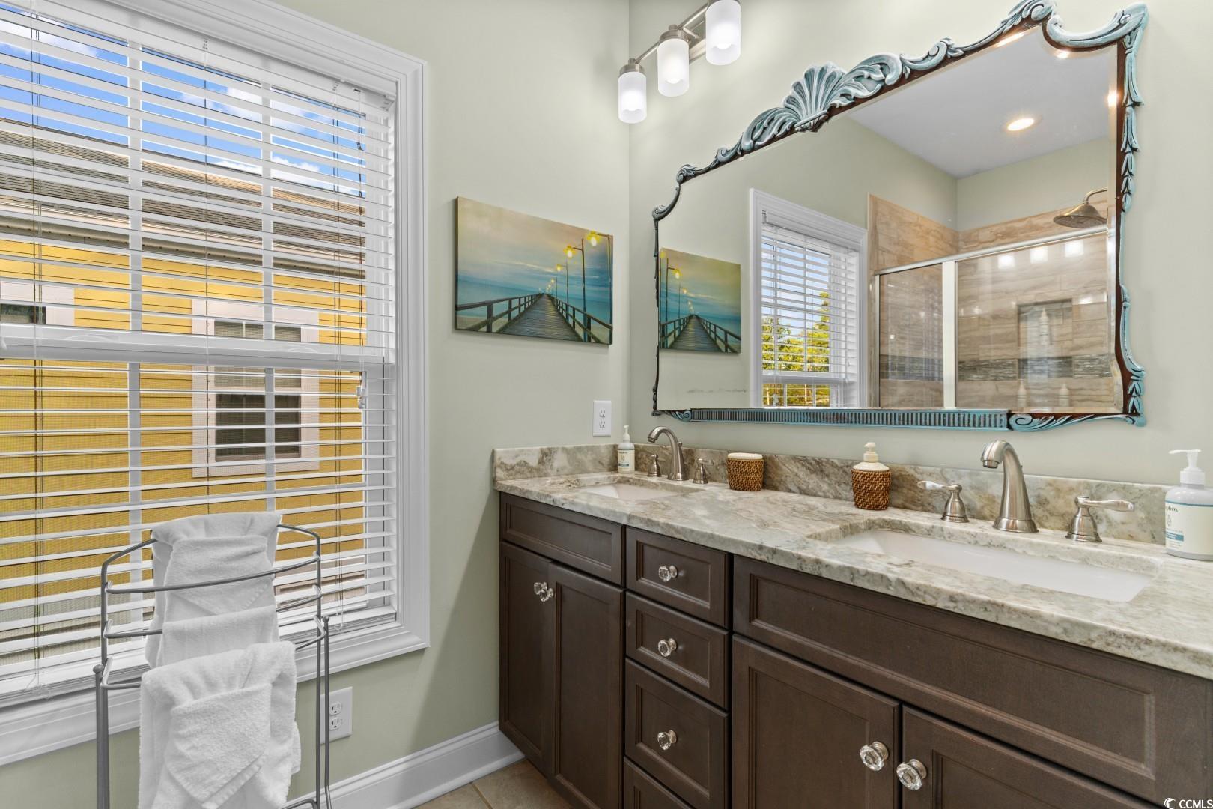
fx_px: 505
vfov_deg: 77.3
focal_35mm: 15
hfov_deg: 100.4
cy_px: 404
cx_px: 606
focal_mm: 10
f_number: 4.5
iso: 100
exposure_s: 1/13
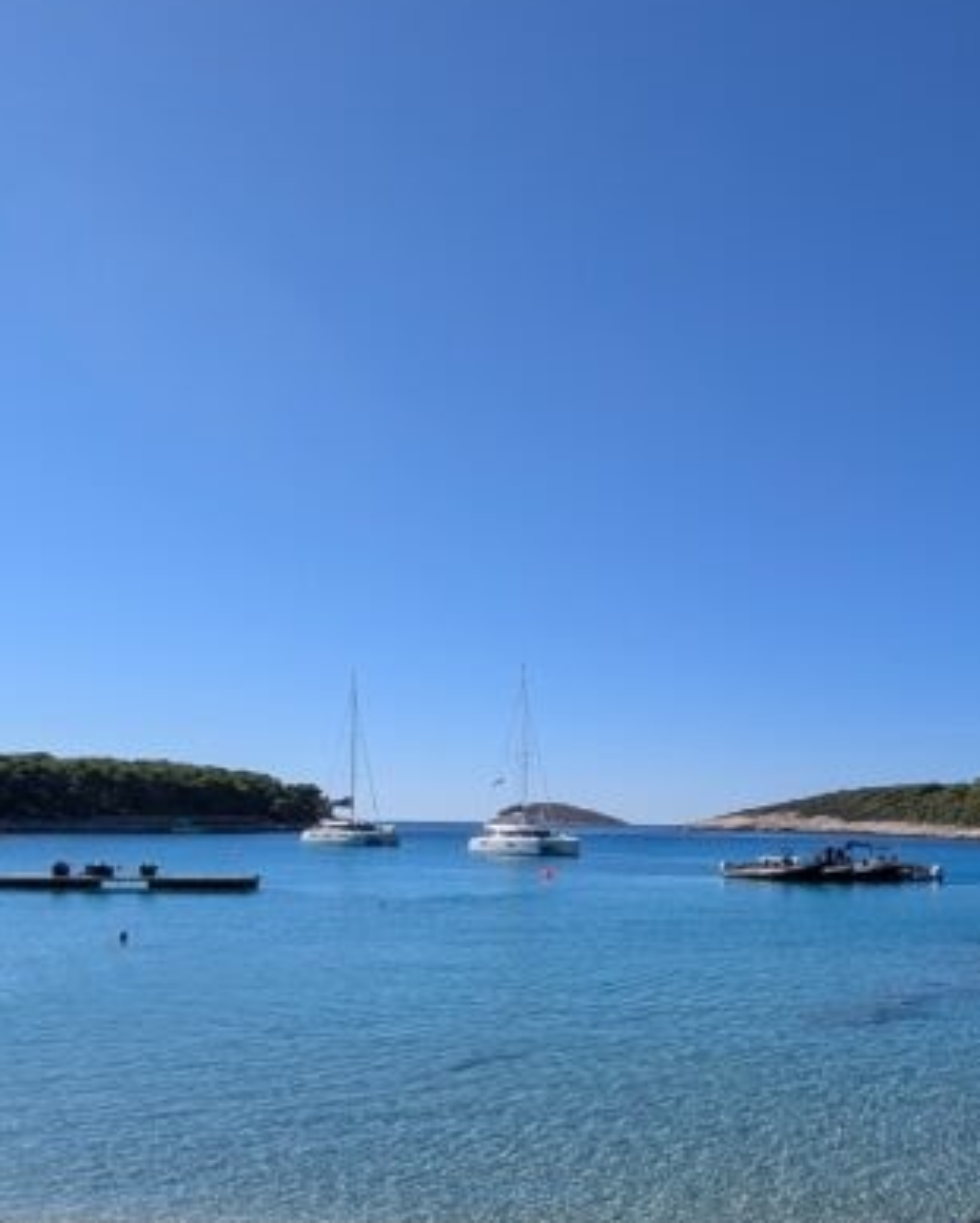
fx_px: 1123
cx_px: 749
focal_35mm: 31
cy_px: 820
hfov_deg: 45.3
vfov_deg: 55.9
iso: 48
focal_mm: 2.02
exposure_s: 1/3906
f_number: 1.7
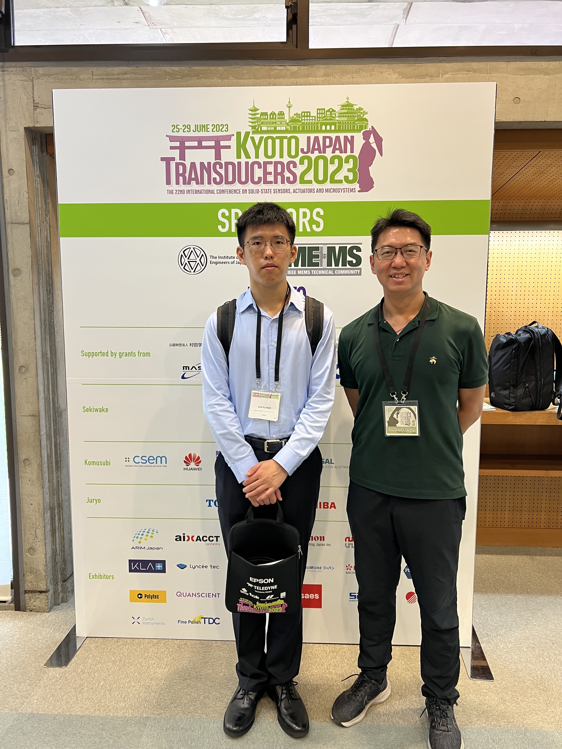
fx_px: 563
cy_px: 374
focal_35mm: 26
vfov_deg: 67.3
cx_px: 281
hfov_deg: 53.1
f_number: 1.5
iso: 100
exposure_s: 1/60
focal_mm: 5.7
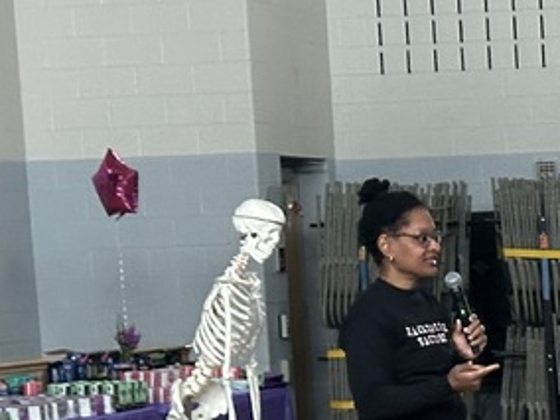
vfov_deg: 8.4
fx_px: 2799
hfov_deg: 11.2
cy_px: 629
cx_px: 684
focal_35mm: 173
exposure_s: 1/40
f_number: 1.78
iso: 400
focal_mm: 6.86
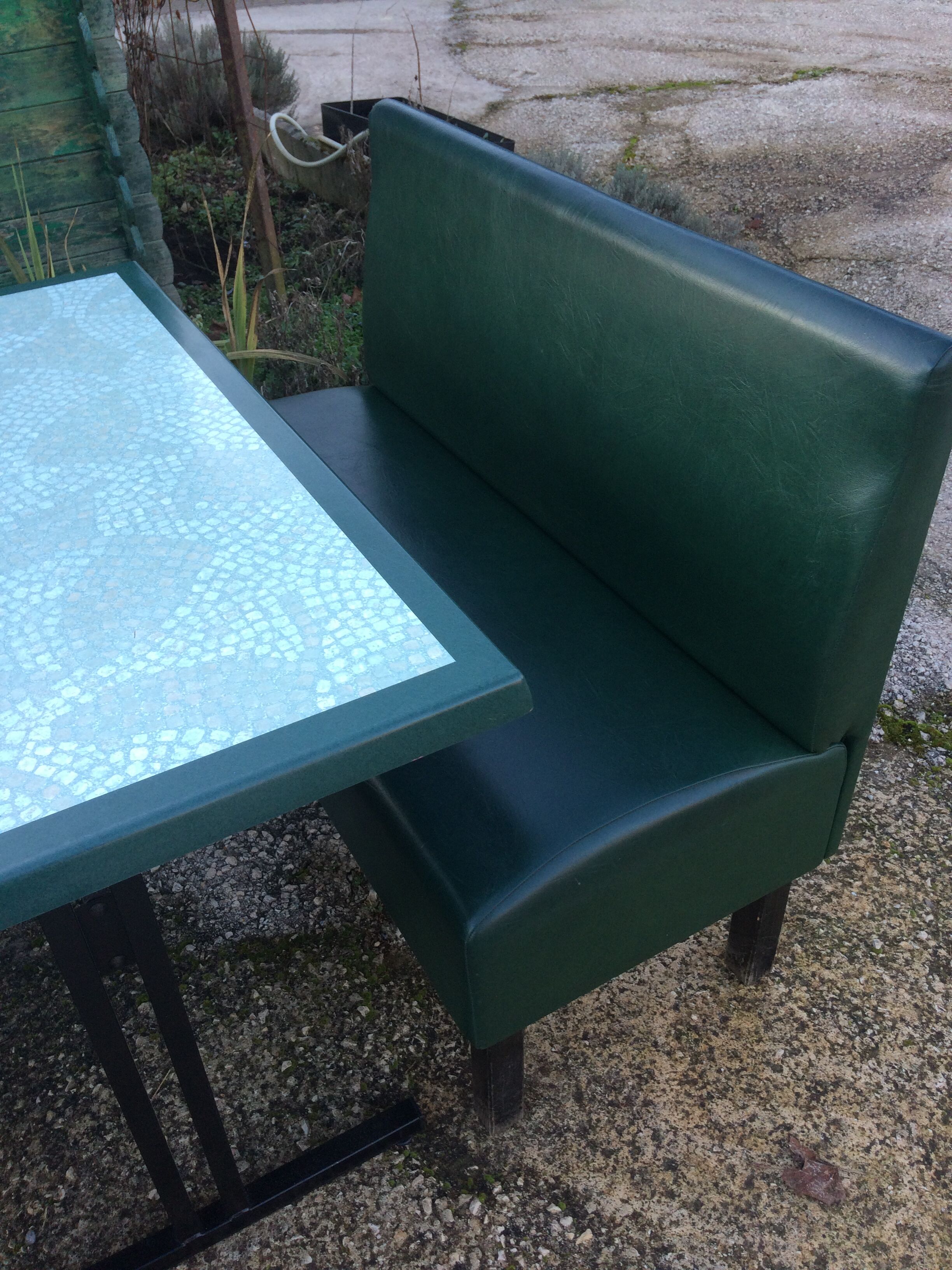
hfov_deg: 48.2
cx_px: 476
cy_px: 635
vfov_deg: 61.7
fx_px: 1063
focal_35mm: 29
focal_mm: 4.15
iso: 50
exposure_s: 1/100
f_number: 2.2
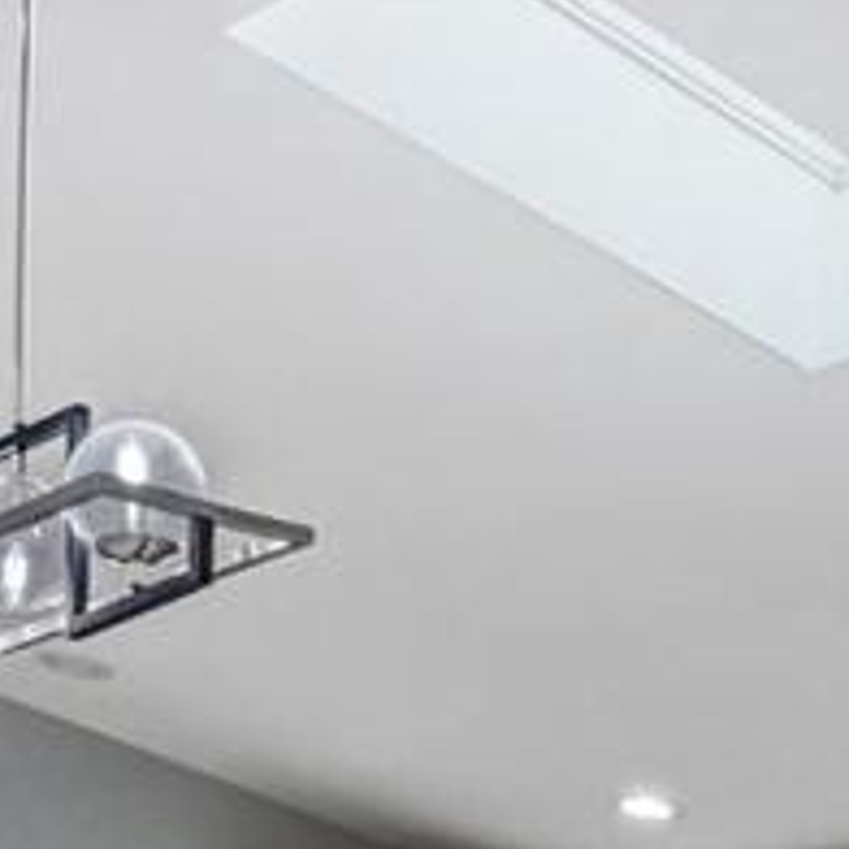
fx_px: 2775
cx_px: 758
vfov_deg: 15.9
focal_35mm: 100
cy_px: 1304
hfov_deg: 17.2
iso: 1250
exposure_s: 1/100
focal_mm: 16
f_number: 8
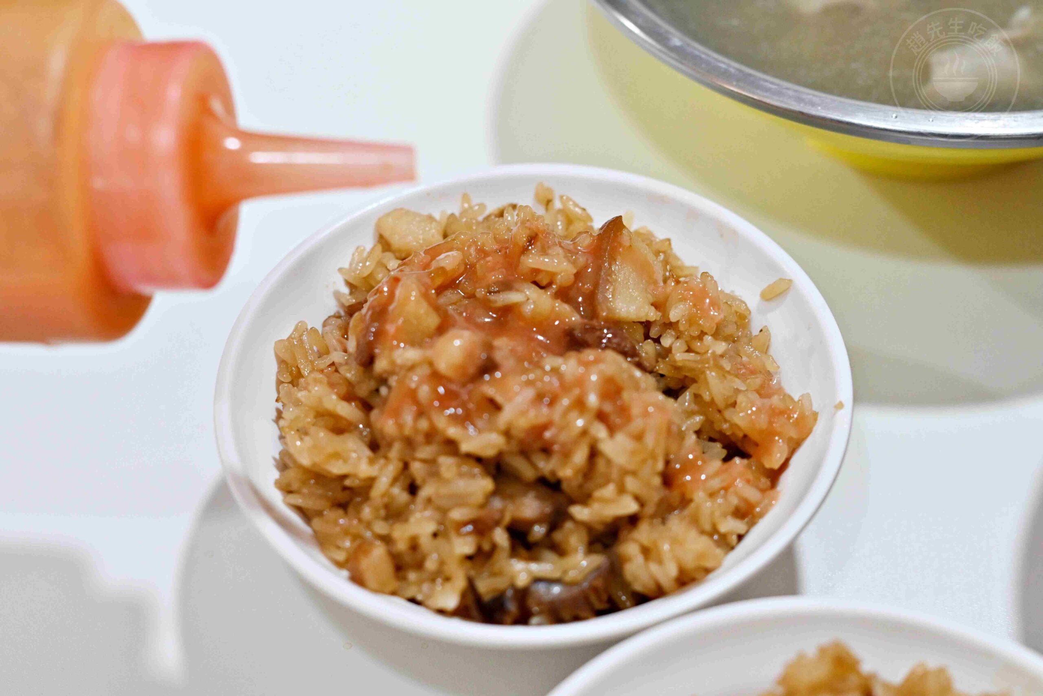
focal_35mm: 75
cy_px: 348
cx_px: 522
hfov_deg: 27.0
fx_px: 2173
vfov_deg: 18.2
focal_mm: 50
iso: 1000
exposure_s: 1/200
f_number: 3.2
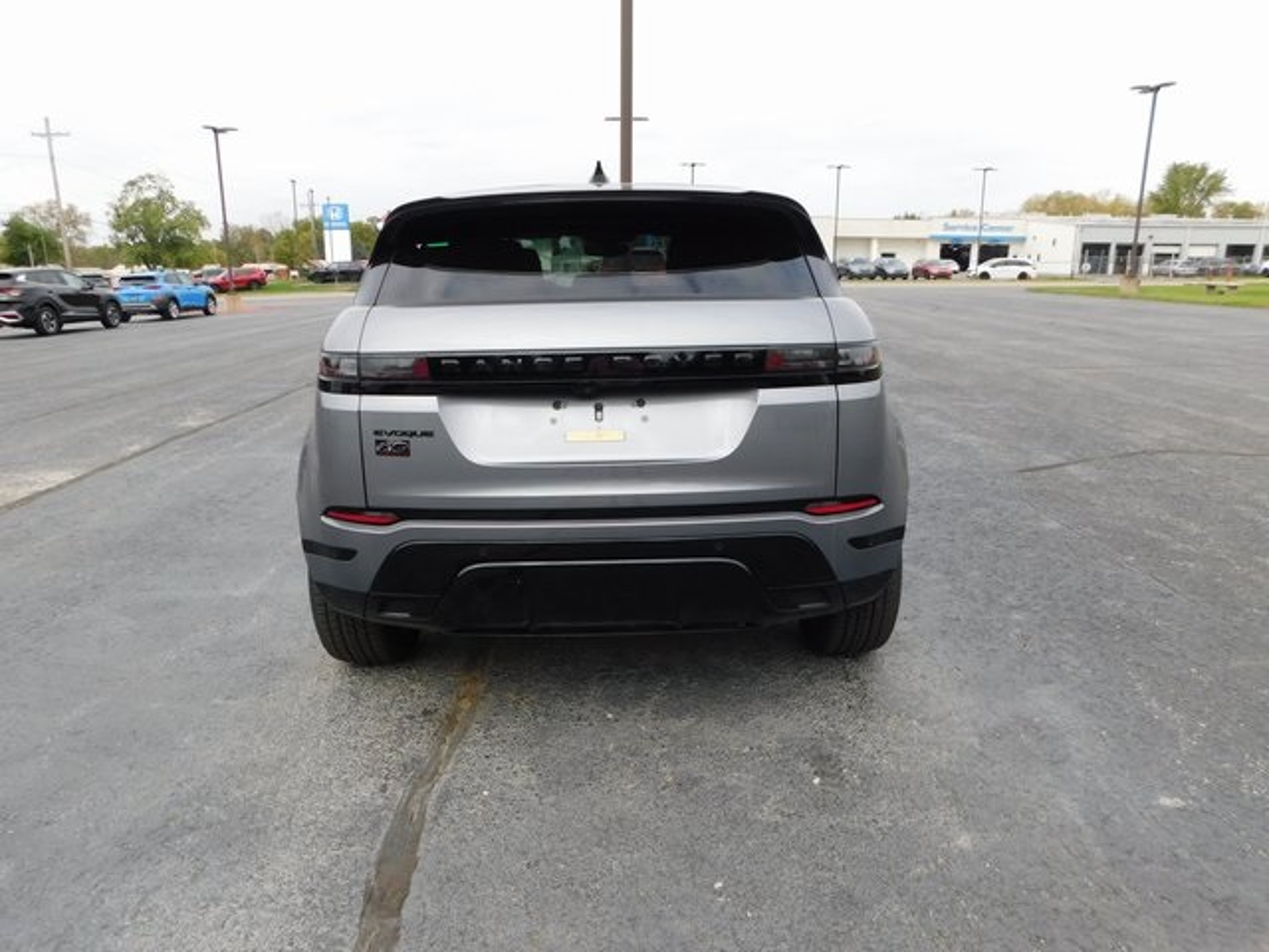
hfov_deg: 71.6
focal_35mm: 24
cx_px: 634
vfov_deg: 56.8
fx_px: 880
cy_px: 476
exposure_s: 1/800
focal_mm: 4.1
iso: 125
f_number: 3
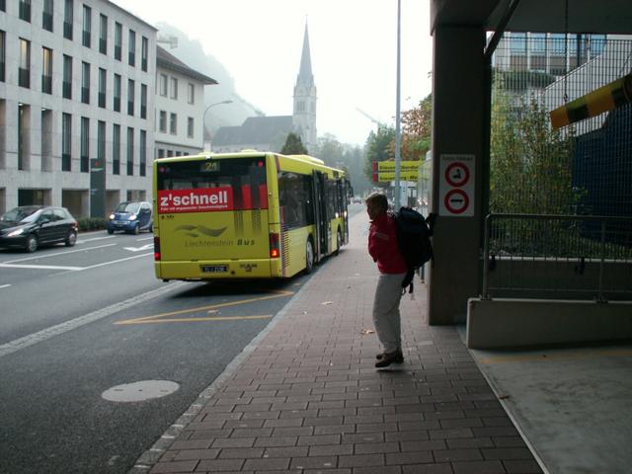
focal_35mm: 35
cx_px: 316
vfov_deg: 40.7
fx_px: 639
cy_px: 237
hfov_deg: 52.6
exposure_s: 1/40
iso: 64
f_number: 2.8
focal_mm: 5.86
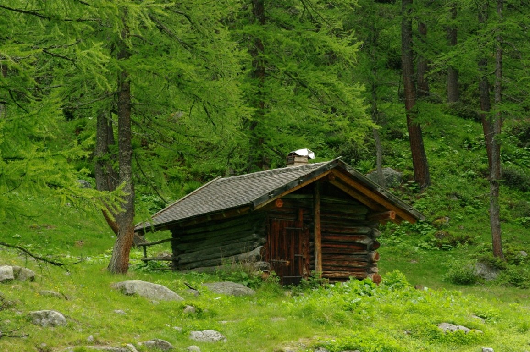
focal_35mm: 150
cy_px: 176
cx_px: 265
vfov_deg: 9.1
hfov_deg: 13.7
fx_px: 2206
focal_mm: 100
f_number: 16
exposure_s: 1/125
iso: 1600
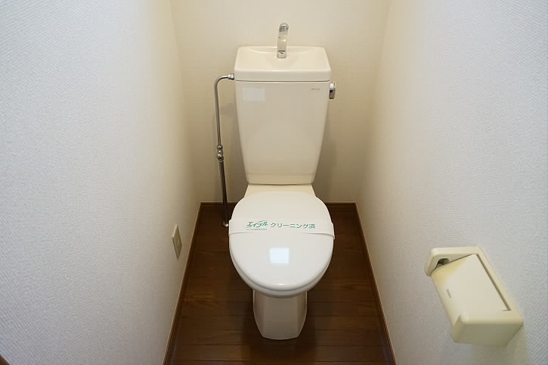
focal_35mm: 24
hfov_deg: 73.8
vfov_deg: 53.0
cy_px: 182
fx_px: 365
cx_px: 274
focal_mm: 16
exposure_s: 1/160
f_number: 3.5
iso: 2500
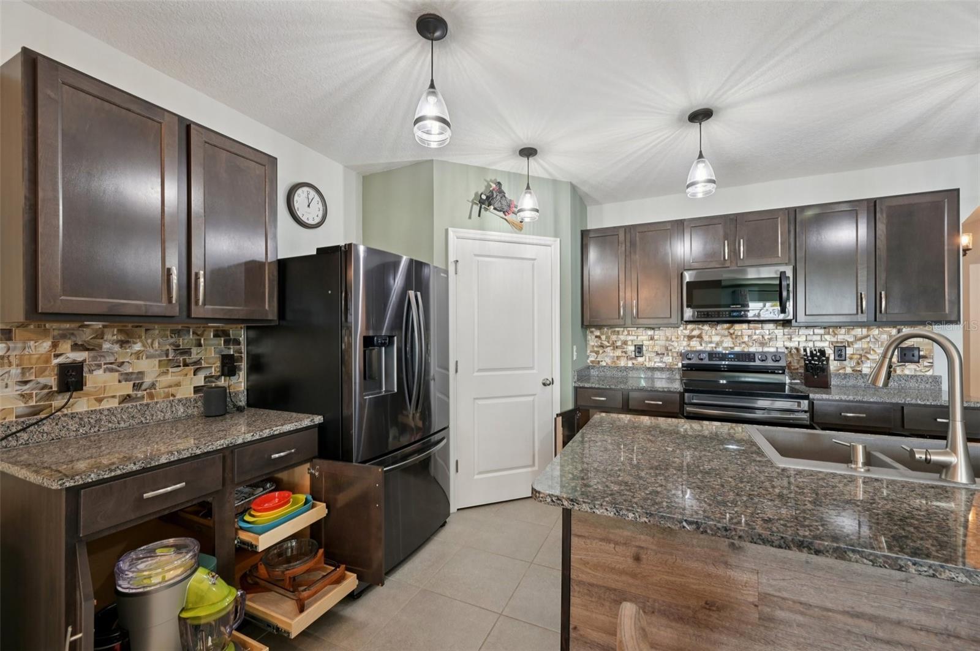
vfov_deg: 81.1
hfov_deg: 104.3
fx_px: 381
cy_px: 326
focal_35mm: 14
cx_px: 490
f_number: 8
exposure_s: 1/13
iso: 400
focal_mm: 14
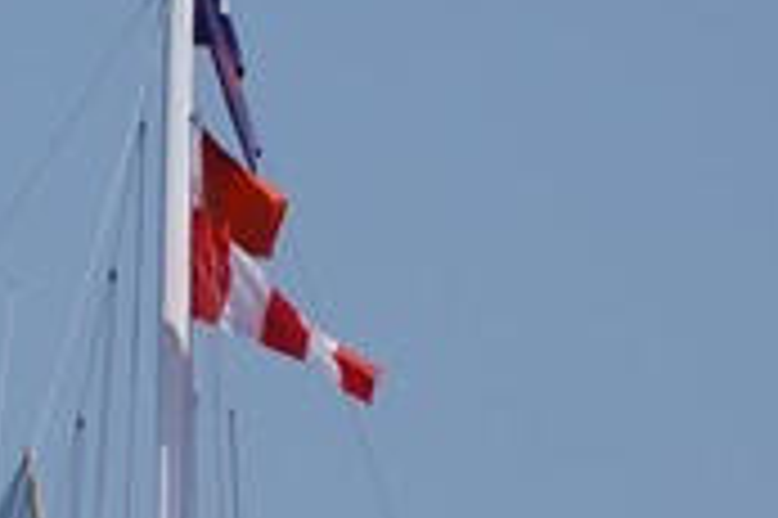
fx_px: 32241
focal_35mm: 1493
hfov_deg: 1.4
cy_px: 637
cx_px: -418
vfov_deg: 0.9
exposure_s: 1/2000
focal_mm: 215
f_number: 5.6
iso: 160
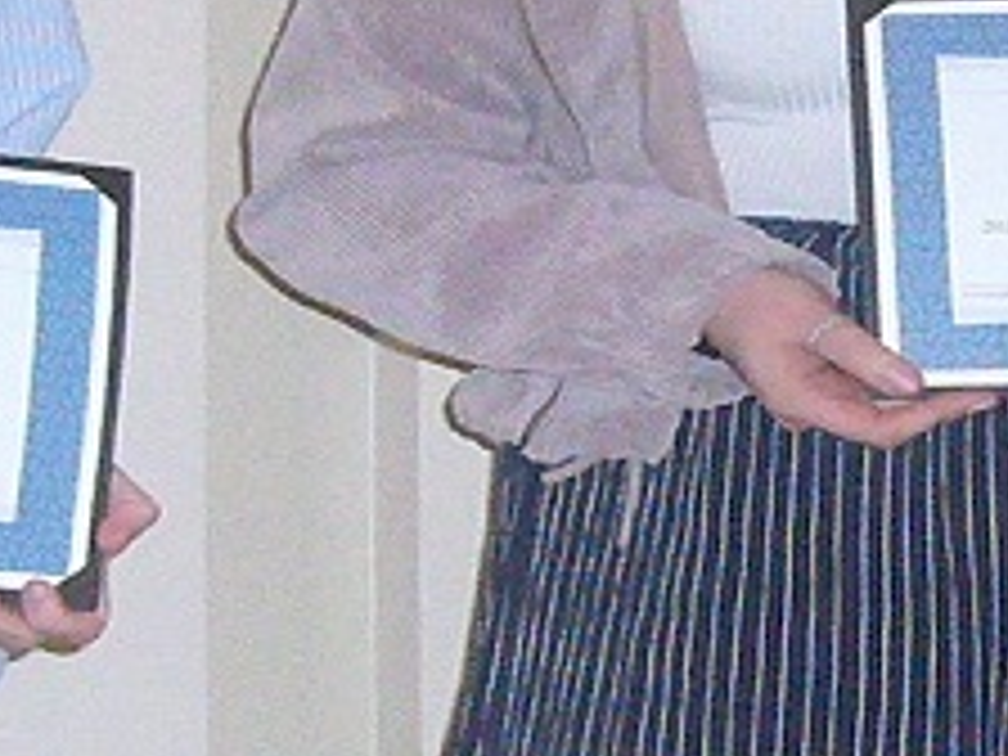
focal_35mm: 200
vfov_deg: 7.4
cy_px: 184
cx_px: 684
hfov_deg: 9.9
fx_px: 5824
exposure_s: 1/60
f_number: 2.8
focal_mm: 5.8
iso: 320
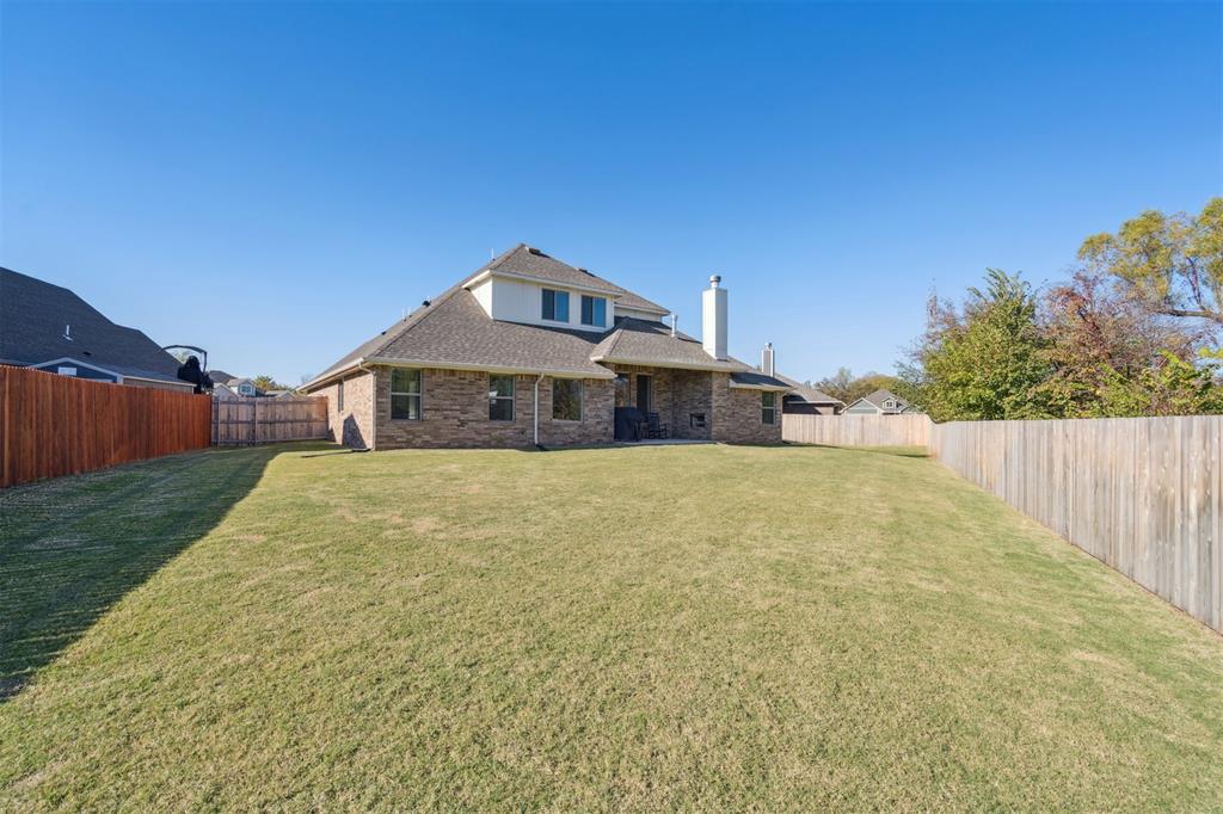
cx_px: 612
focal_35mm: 16
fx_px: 543
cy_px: 407
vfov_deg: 73.7
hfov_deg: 96.8
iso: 200
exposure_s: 1/640
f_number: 7.1
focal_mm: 16
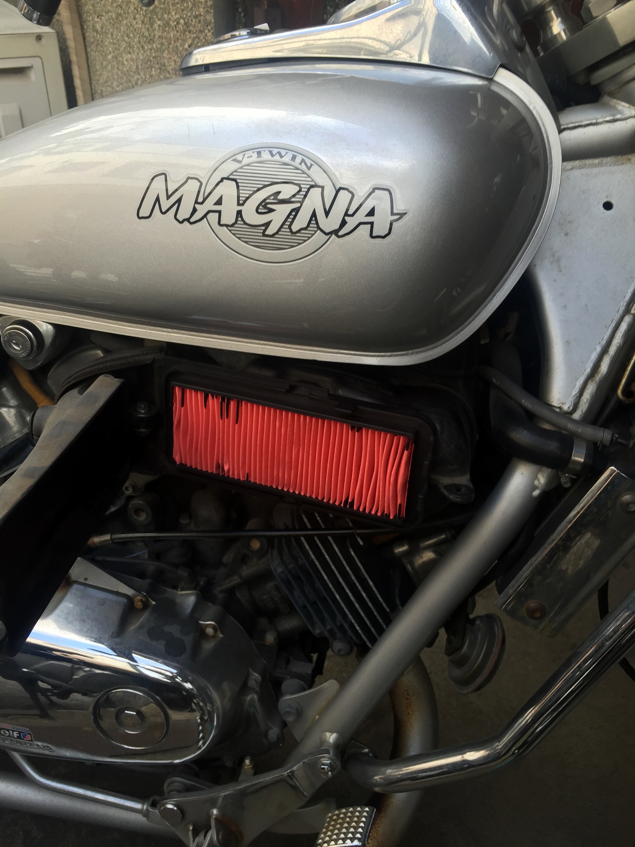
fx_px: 709
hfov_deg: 48.2
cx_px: 318
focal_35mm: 29
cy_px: 424
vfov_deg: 61.7
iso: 32
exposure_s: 1/122
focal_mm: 4.15
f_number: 2.2
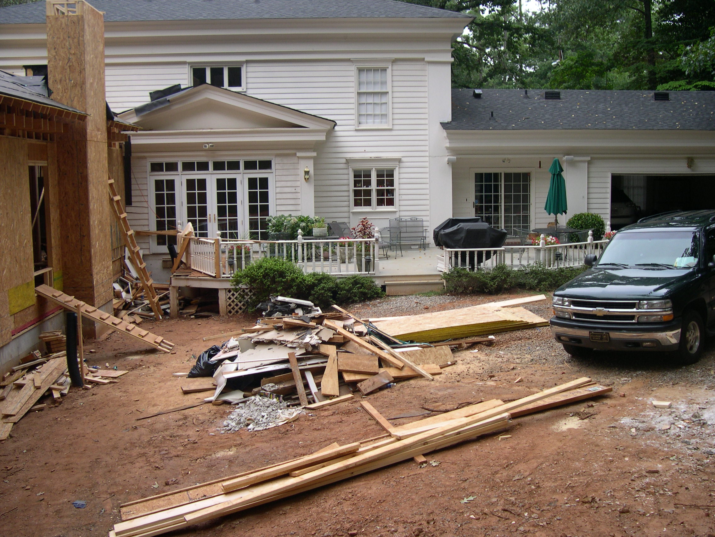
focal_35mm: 38
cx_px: 358
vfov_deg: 37.7
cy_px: 268
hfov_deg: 49.0
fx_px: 785
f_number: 2.8
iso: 100
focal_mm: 8
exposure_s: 1/186
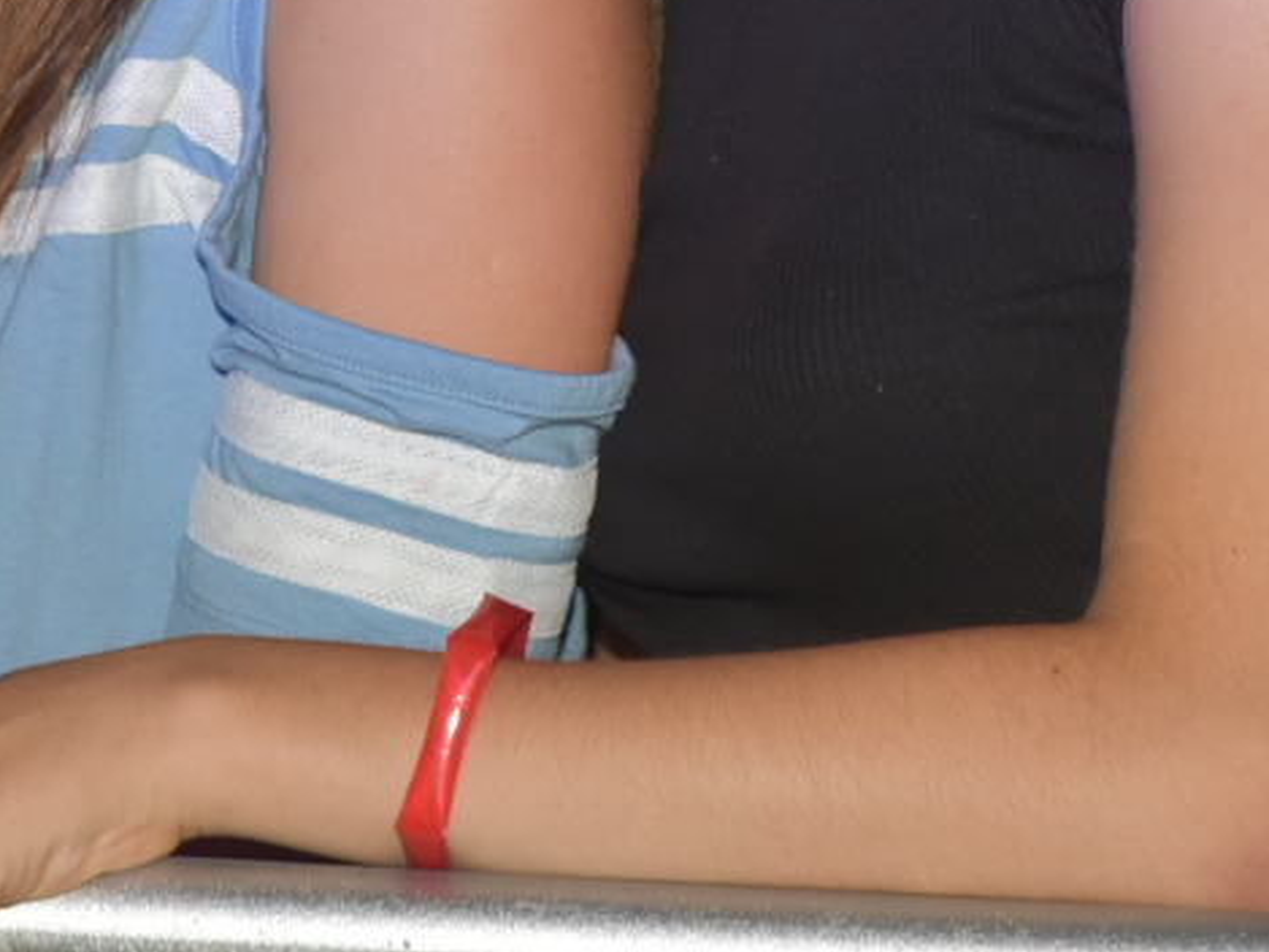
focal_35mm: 372
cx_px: 455
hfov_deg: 5.3
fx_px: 13641
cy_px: -462
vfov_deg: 4.0
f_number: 8
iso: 1600
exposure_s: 1/60
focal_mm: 112
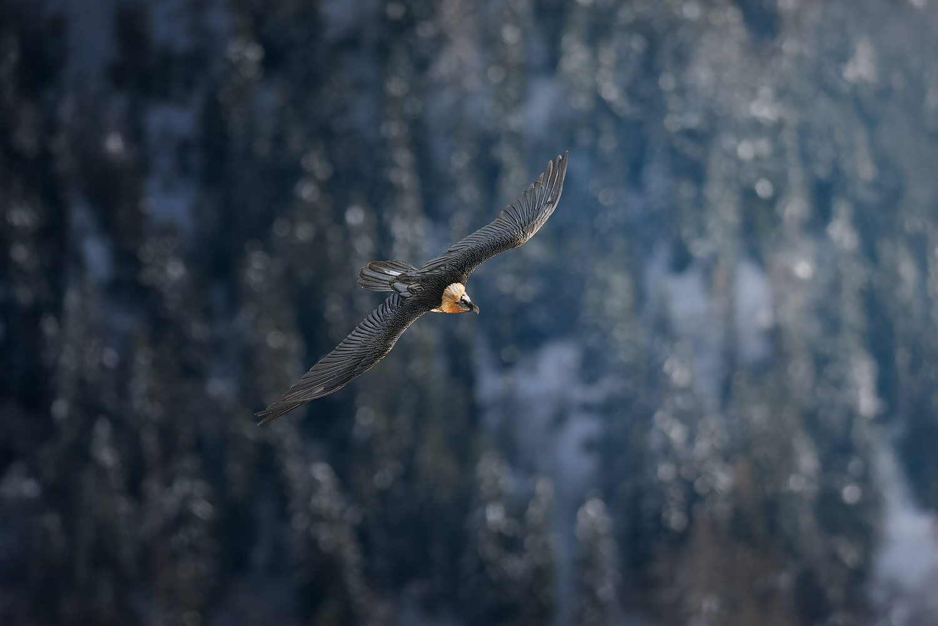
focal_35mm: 400
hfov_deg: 5.2
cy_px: 313
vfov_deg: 3.4
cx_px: 469
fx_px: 10421
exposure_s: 1/6400
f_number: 4
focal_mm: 400
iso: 250
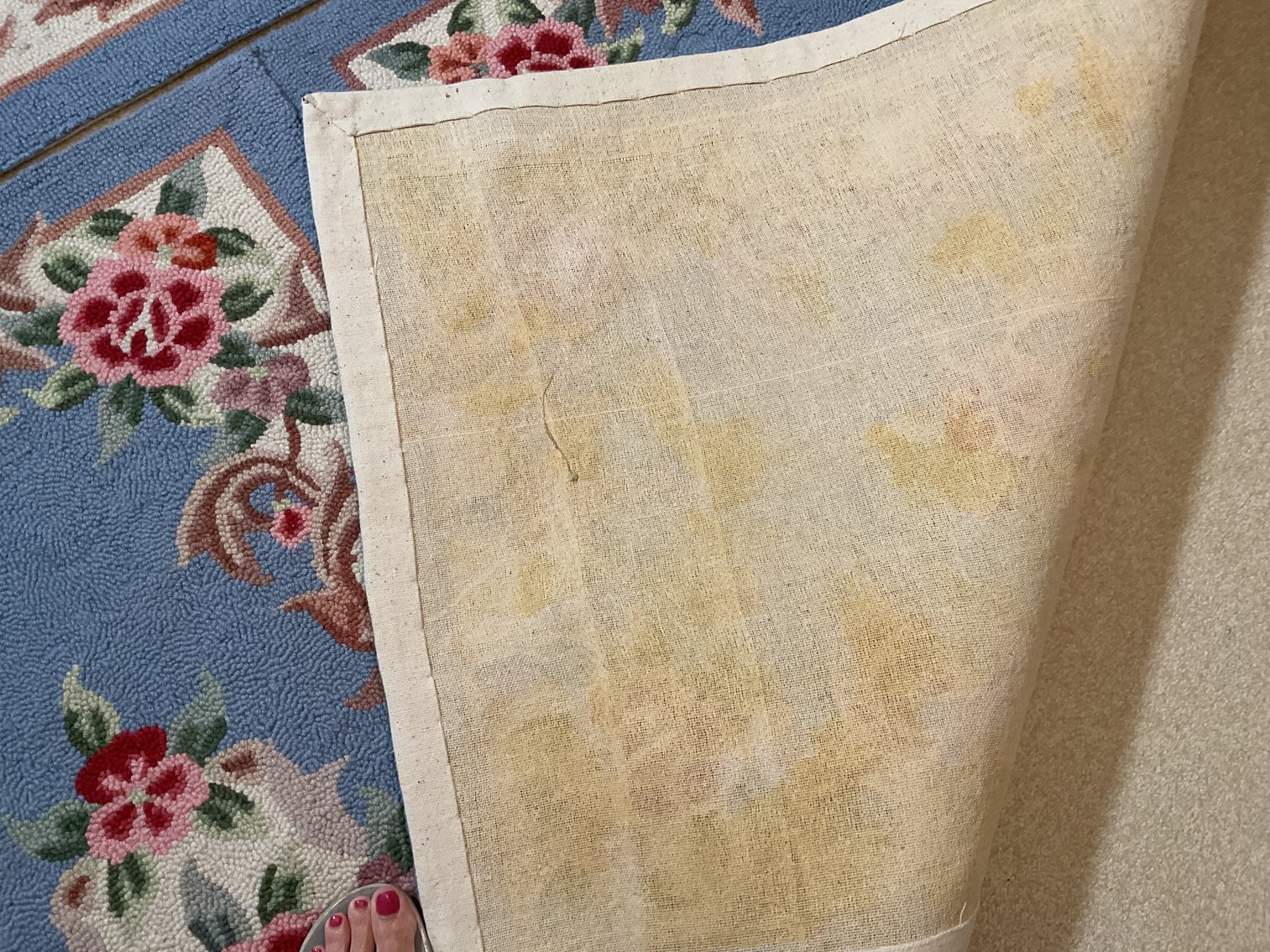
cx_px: 635
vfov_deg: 48.2
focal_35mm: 29
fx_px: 1064
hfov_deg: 61.7
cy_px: 476
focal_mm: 3
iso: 100
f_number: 1.8
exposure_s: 1/50
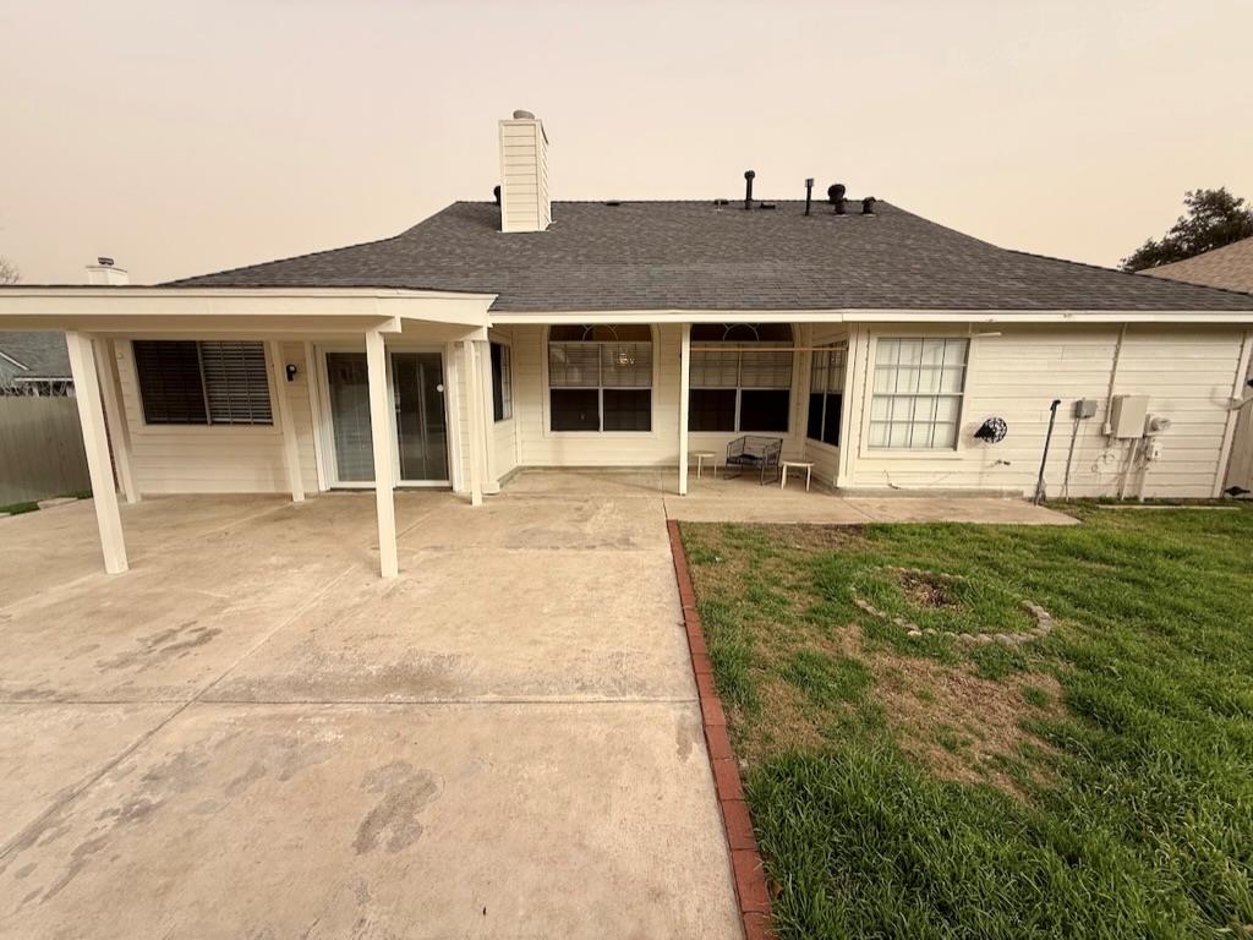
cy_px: 470
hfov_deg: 102.1
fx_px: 507
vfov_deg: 85.7
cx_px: 626
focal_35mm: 14
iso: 50
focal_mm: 2.22
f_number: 2.2
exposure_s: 1/590
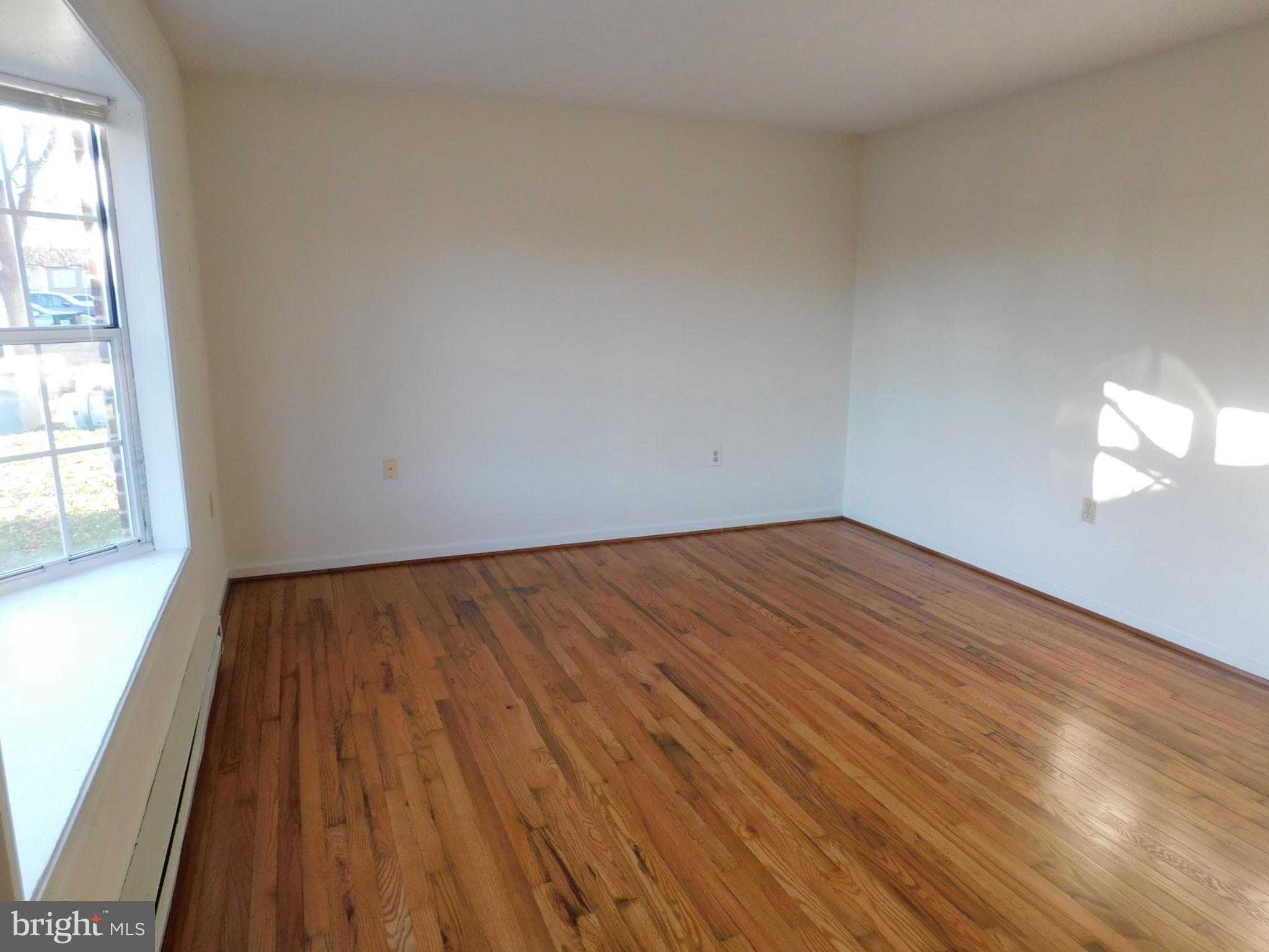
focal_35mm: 23
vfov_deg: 58.9
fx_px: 843
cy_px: 476
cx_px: 634
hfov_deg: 73.9
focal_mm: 4
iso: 125
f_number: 3
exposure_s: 1/50
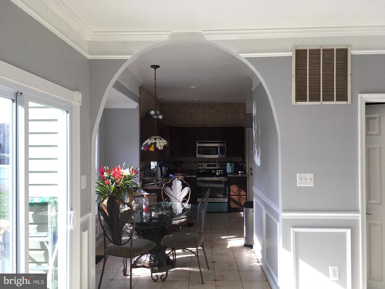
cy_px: 144
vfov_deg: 48.2
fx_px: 323
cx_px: 192
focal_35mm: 29
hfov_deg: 61.7
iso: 25
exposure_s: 1/130
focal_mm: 4.15
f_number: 2.2
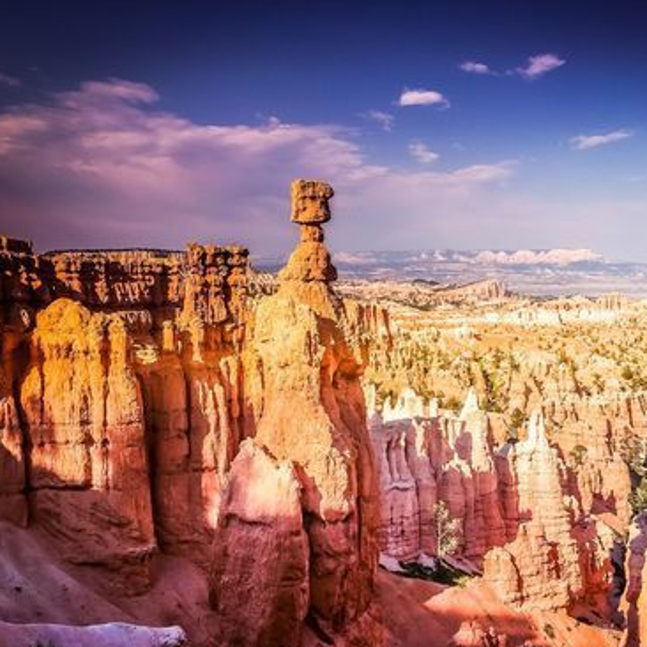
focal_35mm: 35
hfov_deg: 46.8
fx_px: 740
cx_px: 408
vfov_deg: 47.2
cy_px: 326
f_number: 2.2
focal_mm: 4.15
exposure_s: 1/1800
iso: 25
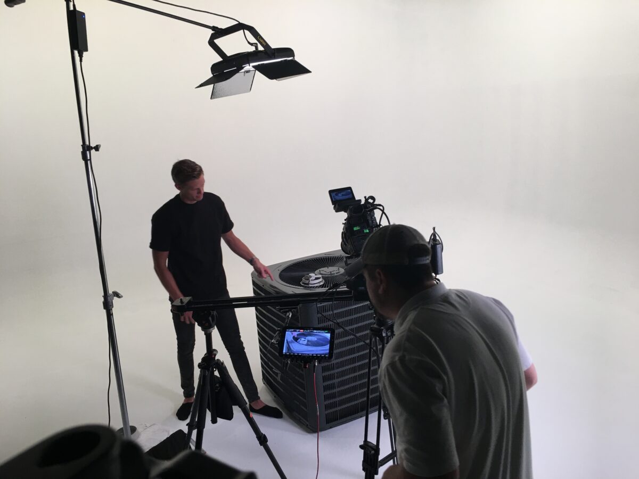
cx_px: 320
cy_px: 240
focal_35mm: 29
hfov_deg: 61.7
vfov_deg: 48.2
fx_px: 535
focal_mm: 4.15
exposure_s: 1/30
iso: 25
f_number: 2.2
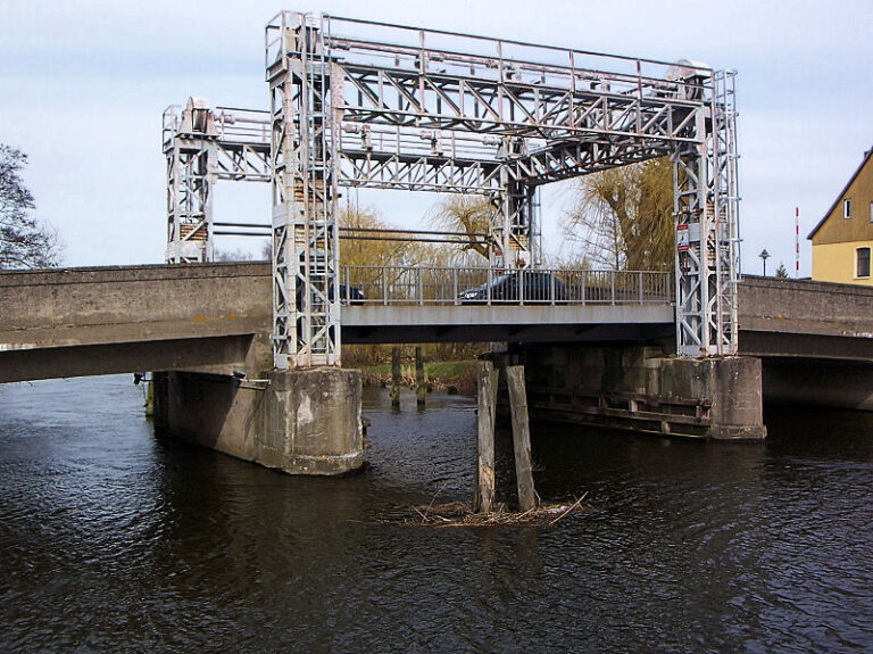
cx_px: 436
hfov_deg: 47.9
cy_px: 327
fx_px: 983
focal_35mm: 39
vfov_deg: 36.8
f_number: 3.9
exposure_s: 1/500
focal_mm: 6.4
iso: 64
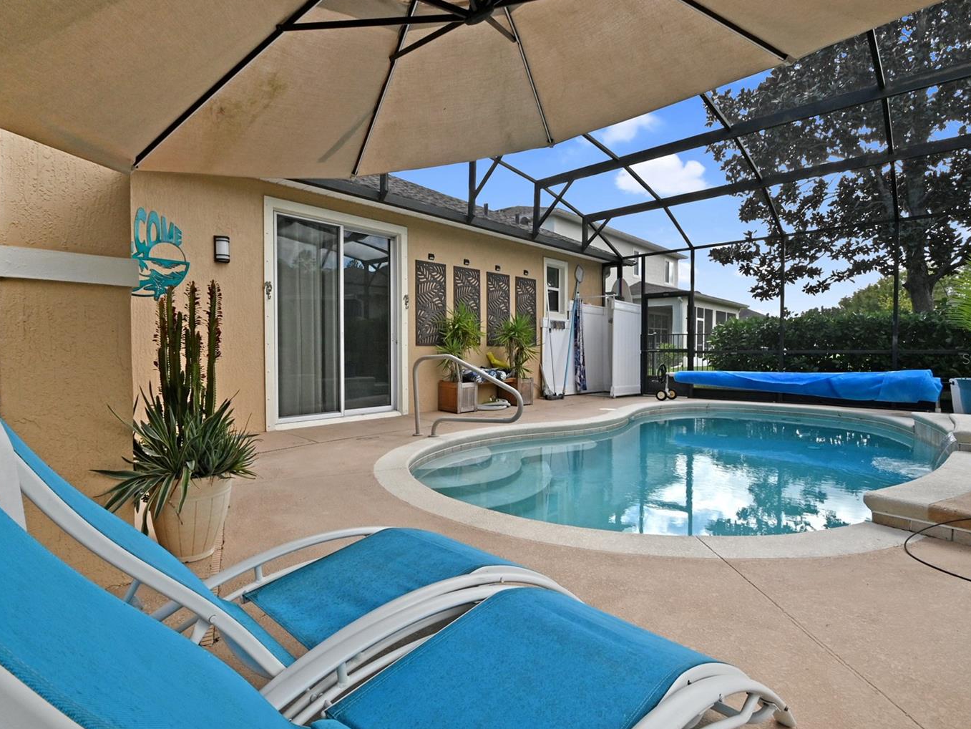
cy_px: 359
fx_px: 477
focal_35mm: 17
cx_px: 454
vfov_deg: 74.7
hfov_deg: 90.9
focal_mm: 10
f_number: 11
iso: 1000
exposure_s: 1/500
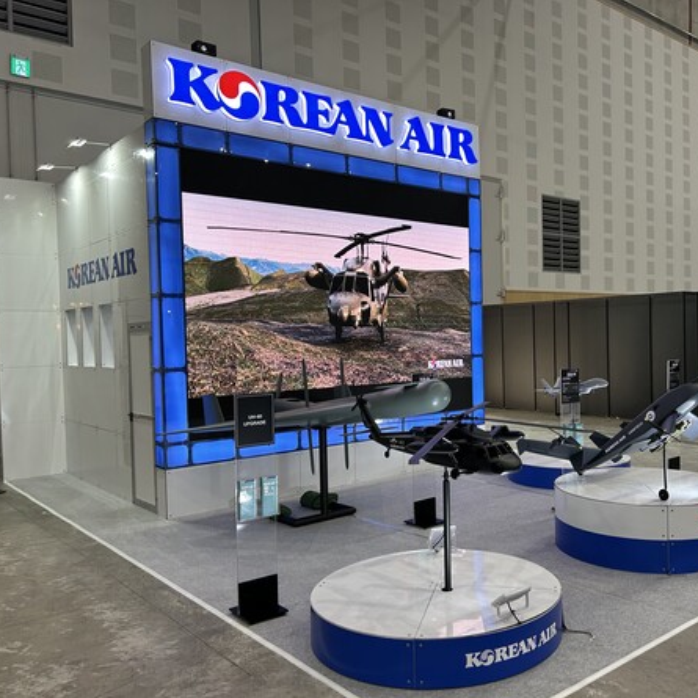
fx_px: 707
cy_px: 350
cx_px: 463
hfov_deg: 51.6
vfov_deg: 52.5
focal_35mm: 31
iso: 64
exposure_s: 1/120
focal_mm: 5.7
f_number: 1.5
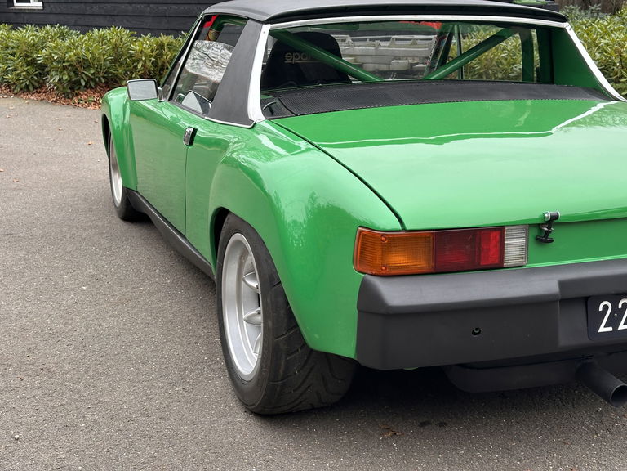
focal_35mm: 48
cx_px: 314
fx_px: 869
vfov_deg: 30.3
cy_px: 236
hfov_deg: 39.7
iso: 50
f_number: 1.78
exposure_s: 1/125
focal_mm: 6.86
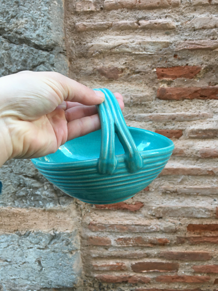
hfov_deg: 48.2
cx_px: 109
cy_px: 146
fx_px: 244
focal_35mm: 29
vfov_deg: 61.7
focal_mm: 4.15
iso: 64
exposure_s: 1/33
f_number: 2.2
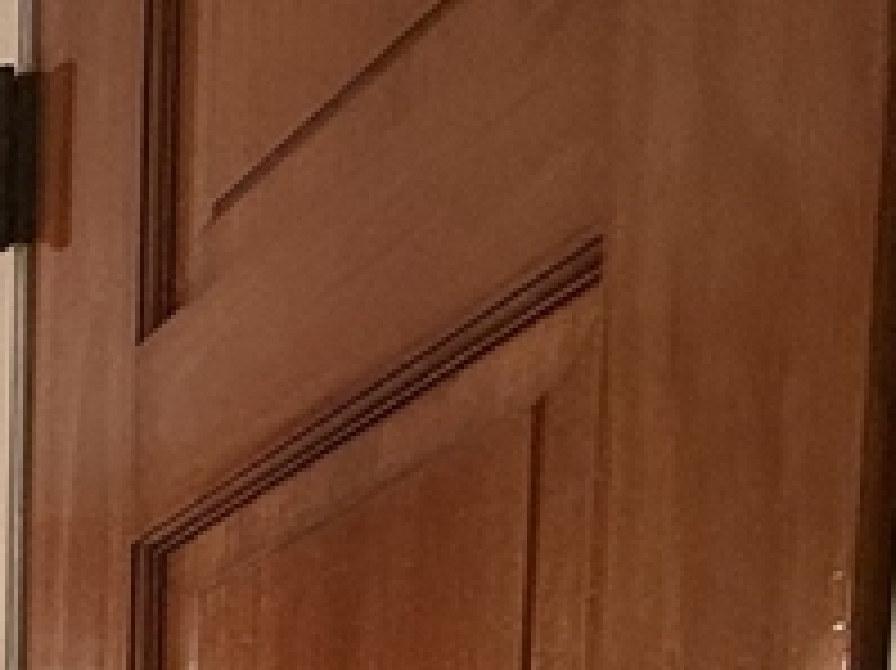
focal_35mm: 72
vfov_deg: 15.1
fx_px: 1863
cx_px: -1004
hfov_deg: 17.2
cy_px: 1466
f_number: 2.2
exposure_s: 1/120
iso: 160
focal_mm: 2.22
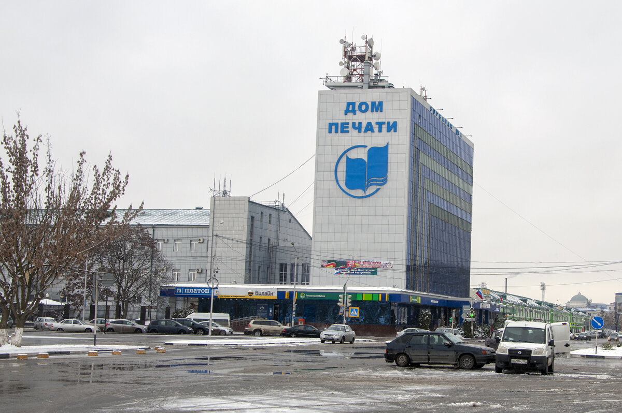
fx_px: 777
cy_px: 206
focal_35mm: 45
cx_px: 311
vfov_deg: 29.8
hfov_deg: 43.6
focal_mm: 30
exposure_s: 1/250
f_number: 8
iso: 250
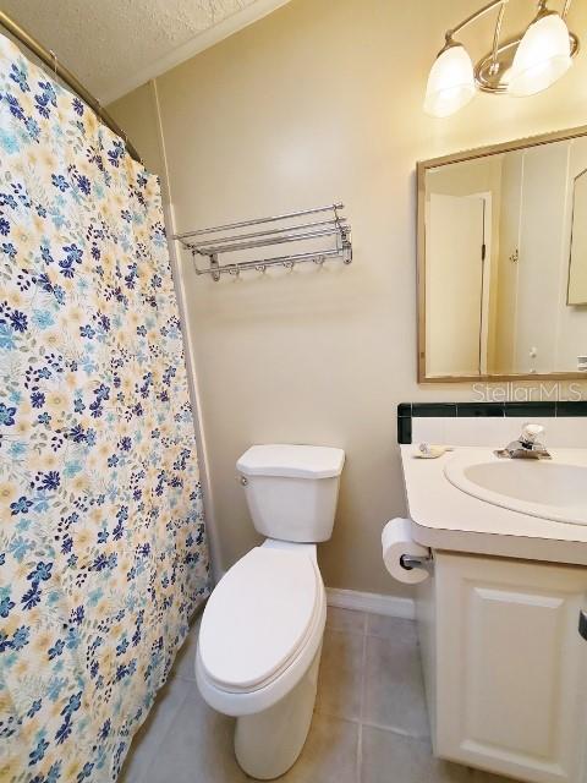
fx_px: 294
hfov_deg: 89.9
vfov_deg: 106.2
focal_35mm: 13
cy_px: 392
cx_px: 294
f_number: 2.2
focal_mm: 1.8
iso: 100
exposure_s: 1/60
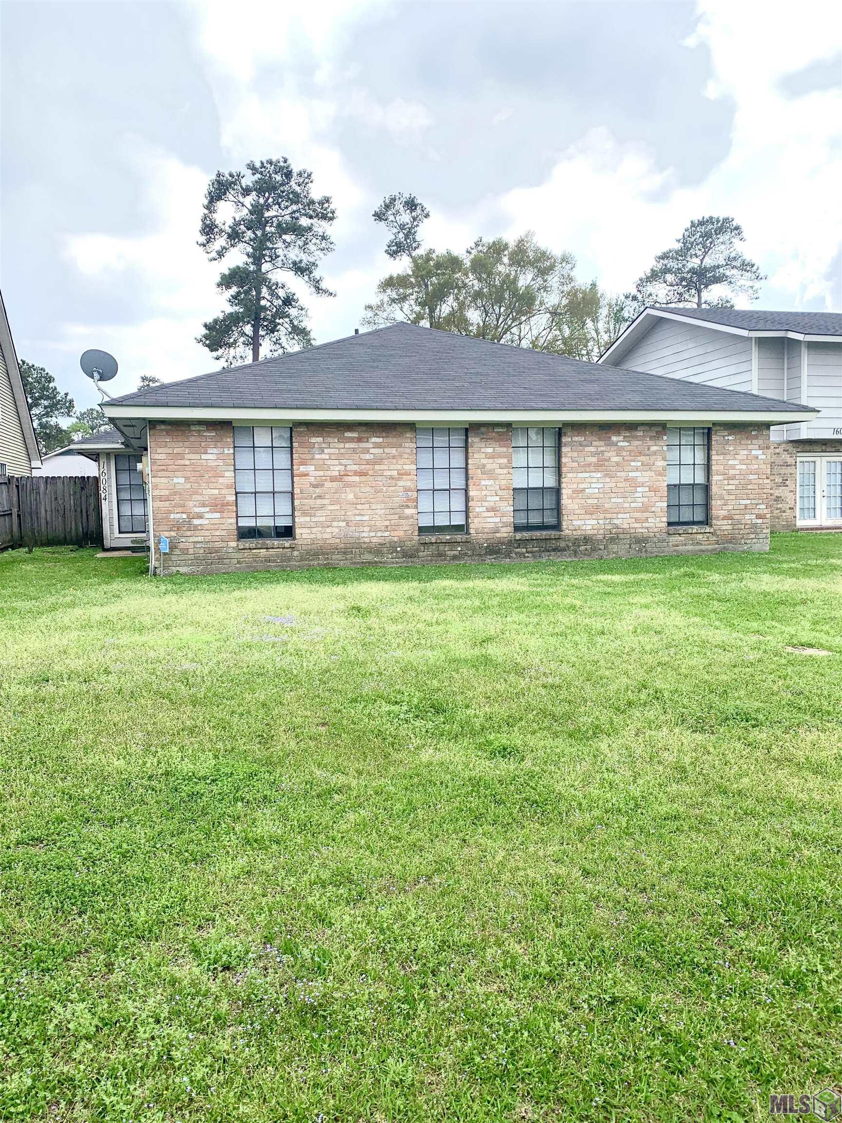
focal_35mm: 26
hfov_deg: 53.1
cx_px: 421
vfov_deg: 67.3
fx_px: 843
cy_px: 562
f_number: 1.8
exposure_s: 1/2257
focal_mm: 4.25
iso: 25
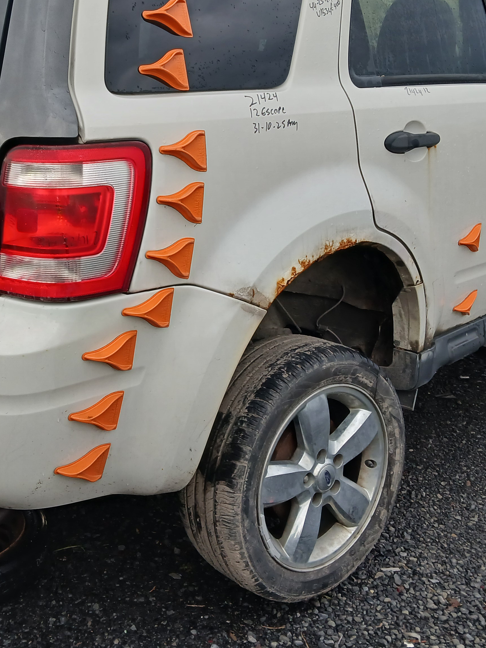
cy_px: 239
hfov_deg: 31.4
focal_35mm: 46
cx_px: 178
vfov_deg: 40.9
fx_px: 861
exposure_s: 1/60
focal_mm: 3.98
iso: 25
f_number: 1.8
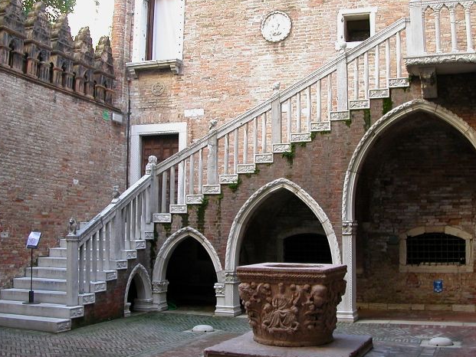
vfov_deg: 32.9
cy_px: 179
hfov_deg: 42.9
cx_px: 262
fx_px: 605
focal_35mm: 44
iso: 100
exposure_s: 1/40
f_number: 2.7
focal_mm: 5.6
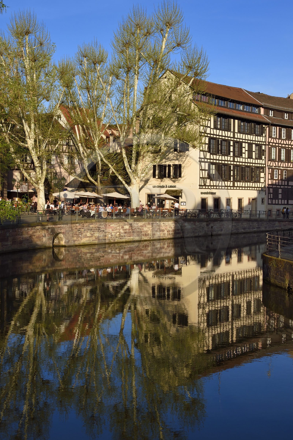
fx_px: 537
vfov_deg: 44.5
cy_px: 220
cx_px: 146
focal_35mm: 44
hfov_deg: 30.5
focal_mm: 44
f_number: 13
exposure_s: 1/250
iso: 200
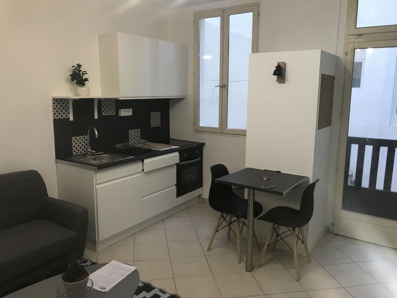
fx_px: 321
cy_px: 149
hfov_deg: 63.4
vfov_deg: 49.7
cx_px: 198
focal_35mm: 28
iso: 40
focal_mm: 3.99
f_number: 1.8
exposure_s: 1/33
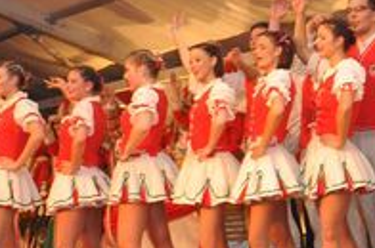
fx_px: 1061
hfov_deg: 20.0
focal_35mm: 102
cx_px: 256
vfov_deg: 13.3
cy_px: 68
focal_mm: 18
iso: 640
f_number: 5.6
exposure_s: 1/60
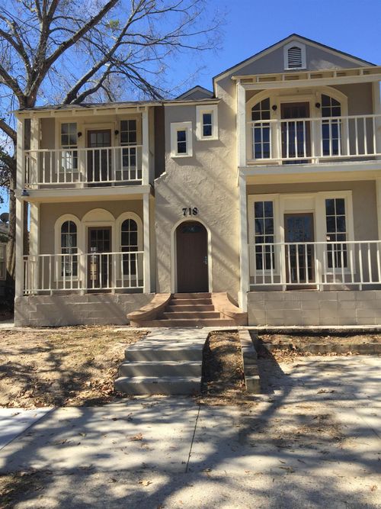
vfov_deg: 61.7
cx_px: 190
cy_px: 254
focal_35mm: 29
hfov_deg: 48.2
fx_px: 426
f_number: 2.2
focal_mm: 4.15
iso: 32
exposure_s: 1/1130
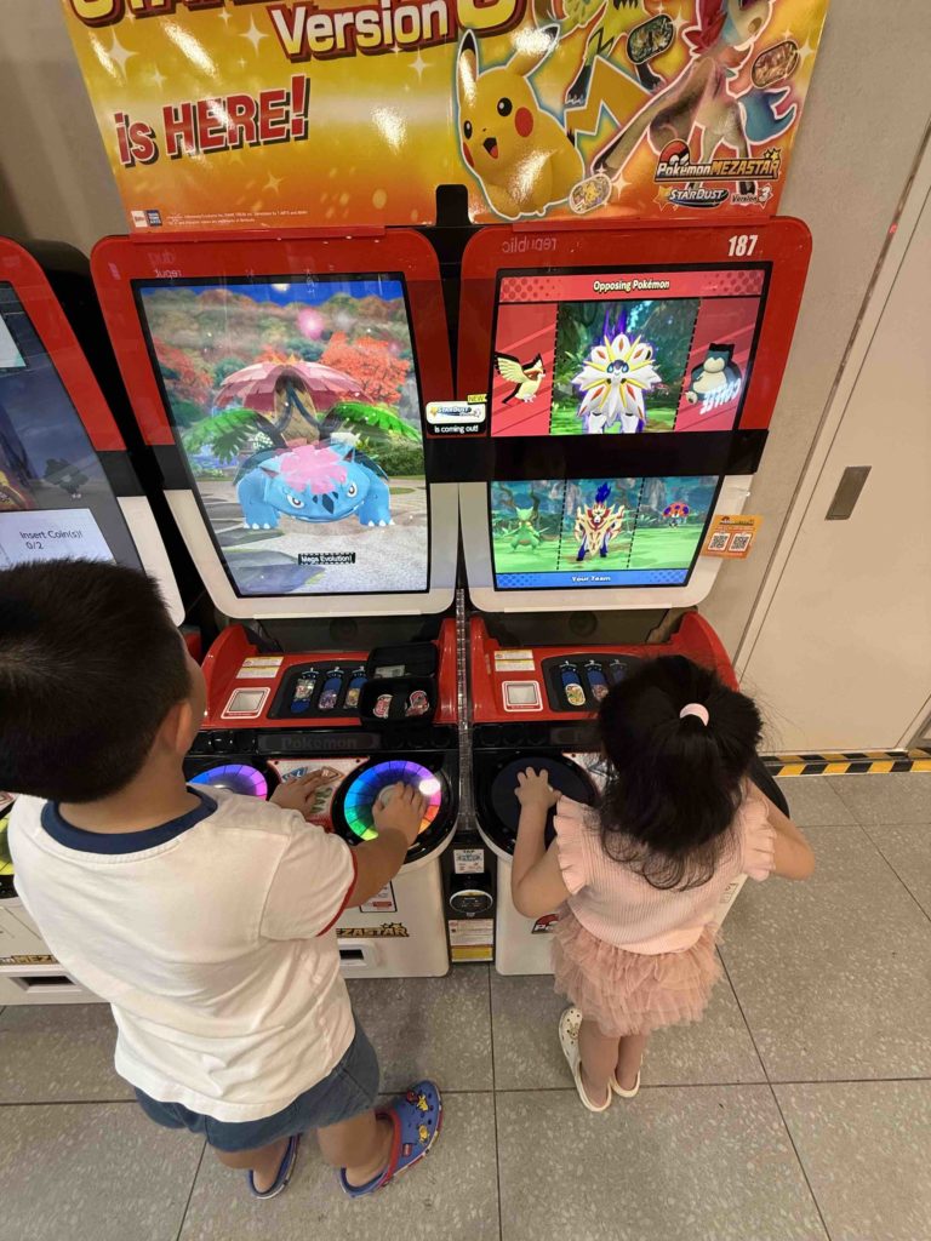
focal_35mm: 14
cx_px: 466
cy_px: 620
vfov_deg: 102.1
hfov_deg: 85.7
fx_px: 502
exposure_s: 1/100
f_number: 2.2
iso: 320
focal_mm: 2.22
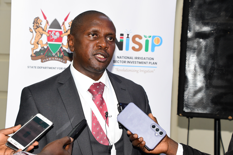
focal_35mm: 87
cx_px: 116
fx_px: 563
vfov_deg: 15.7
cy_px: 78
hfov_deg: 23.4
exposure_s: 1/100
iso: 1600
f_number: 6.3
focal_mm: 58
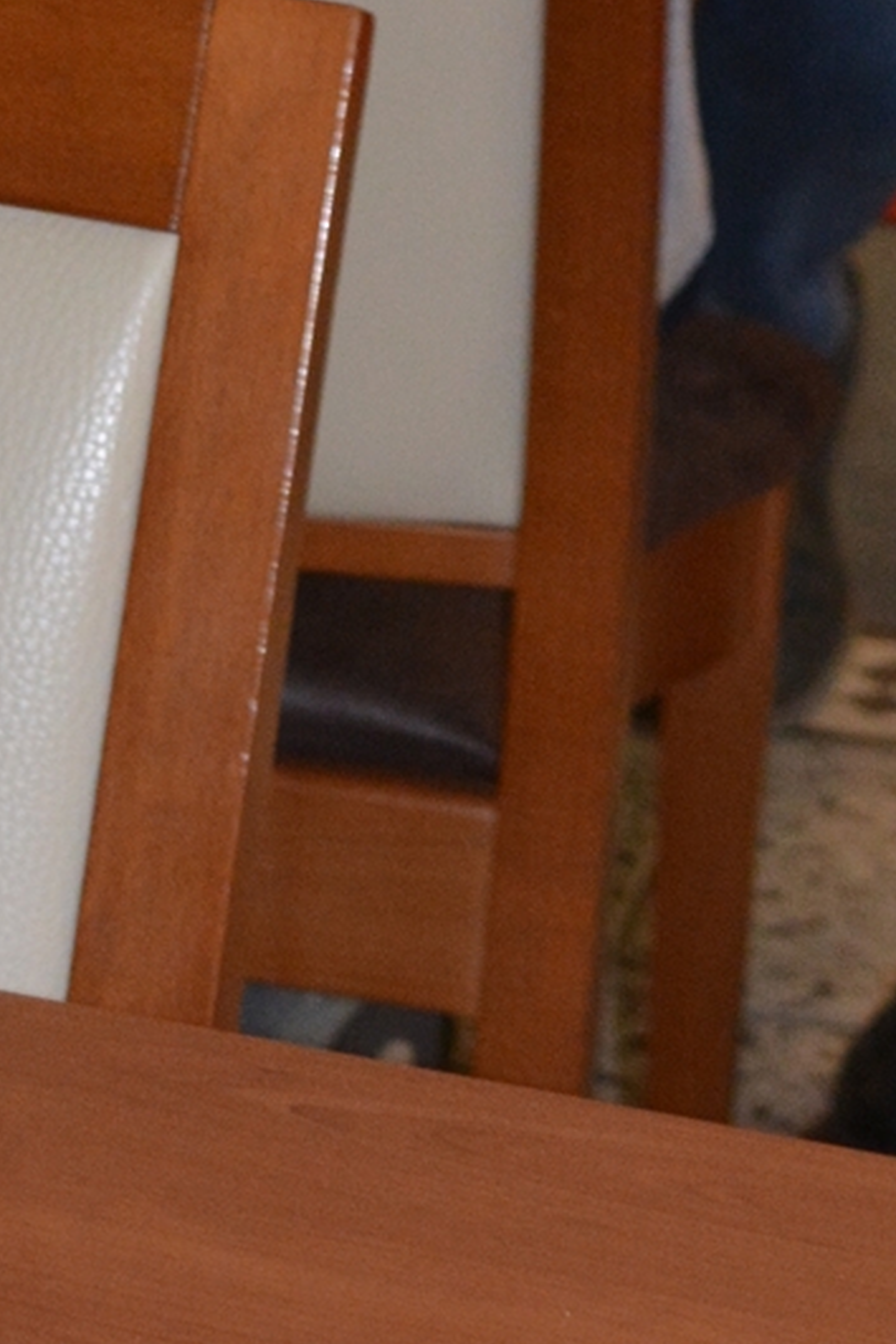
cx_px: -977
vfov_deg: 9.6
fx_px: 7849
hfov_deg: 6.3
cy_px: -395
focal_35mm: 210
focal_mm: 31
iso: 1000
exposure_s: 1/60
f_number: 4.2
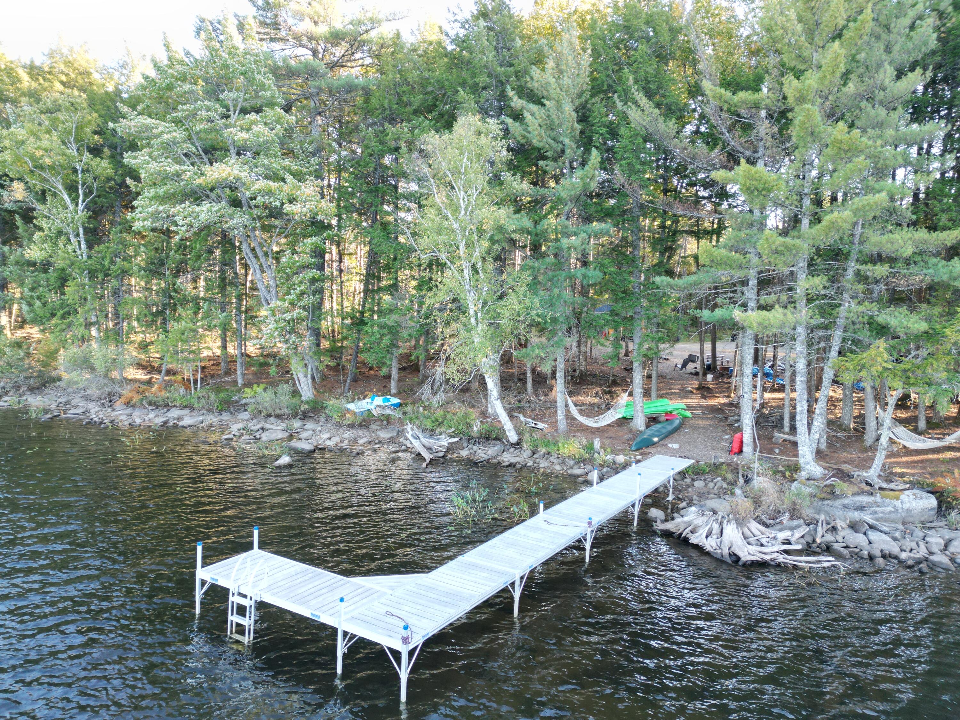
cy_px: 360
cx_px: 480
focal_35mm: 24
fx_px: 666
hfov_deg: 71.6
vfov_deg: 56.8
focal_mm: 6.72
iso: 200
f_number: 1.7
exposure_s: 1/160
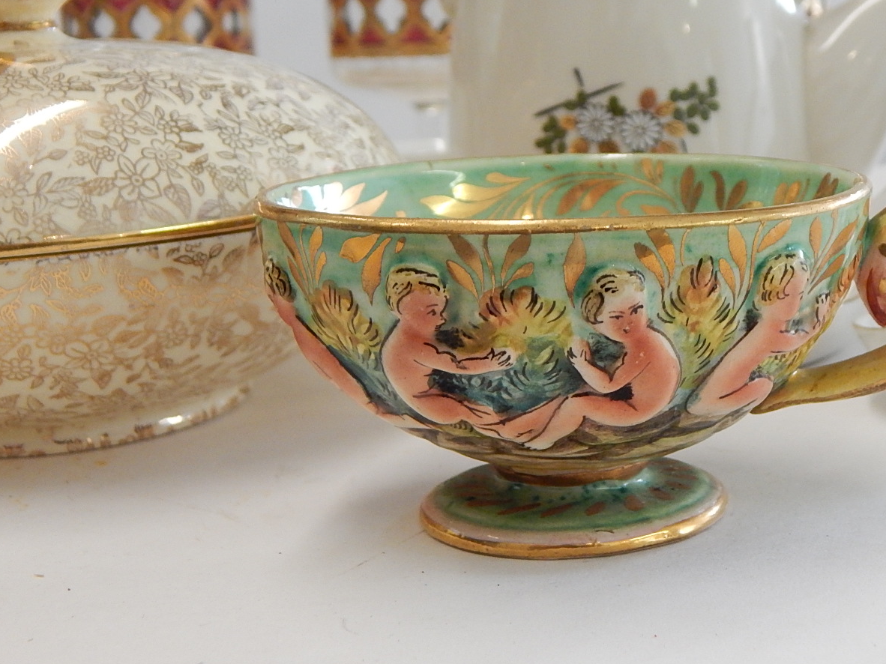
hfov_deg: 29.6
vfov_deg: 22.5
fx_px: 1663
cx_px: 591
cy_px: 253
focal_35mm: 65
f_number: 3.7
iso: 400
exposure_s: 1/100
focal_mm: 8.6
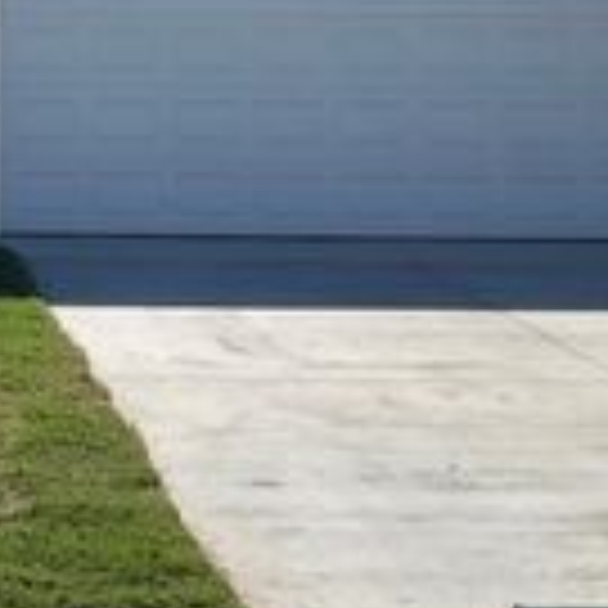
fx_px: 1888
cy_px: -65
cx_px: -207
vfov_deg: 17.6
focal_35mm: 95
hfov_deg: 17.1
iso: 20
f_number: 1.8
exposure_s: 1/3125
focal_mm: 3
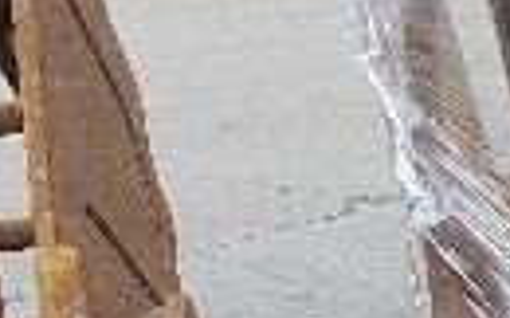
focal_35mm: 150
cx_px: 1467
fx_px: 2083
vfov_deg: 8.3
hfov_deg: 10.5
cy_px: 636
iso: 141
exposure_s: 1/100
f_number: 1.9
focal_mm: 5.52
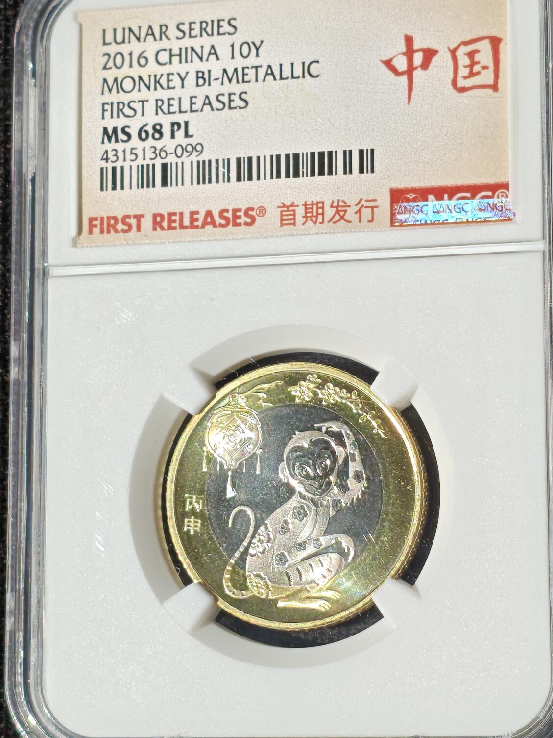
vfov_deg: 16.1
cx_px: 284
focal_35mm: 122
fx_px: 2598
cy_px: 359
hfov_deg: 12.1
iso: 50
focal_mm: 4.94
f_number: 1.5
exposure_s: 1/3940
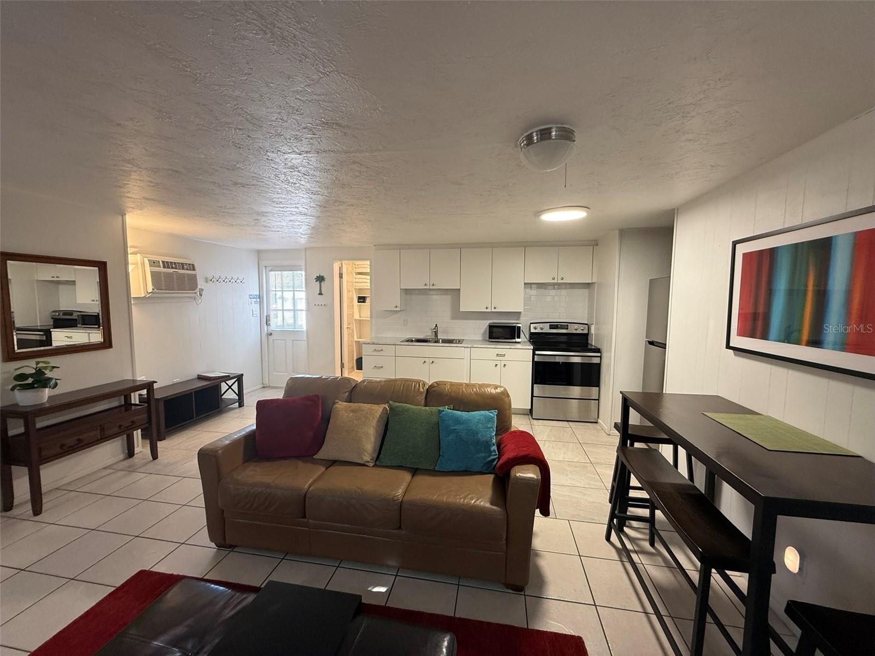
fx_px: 354
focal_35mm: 14
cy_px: 328
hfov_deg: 102.1
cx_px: 438
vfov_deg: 85.7
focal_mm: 2.22
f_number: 2.2
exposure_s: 1/60
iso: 200
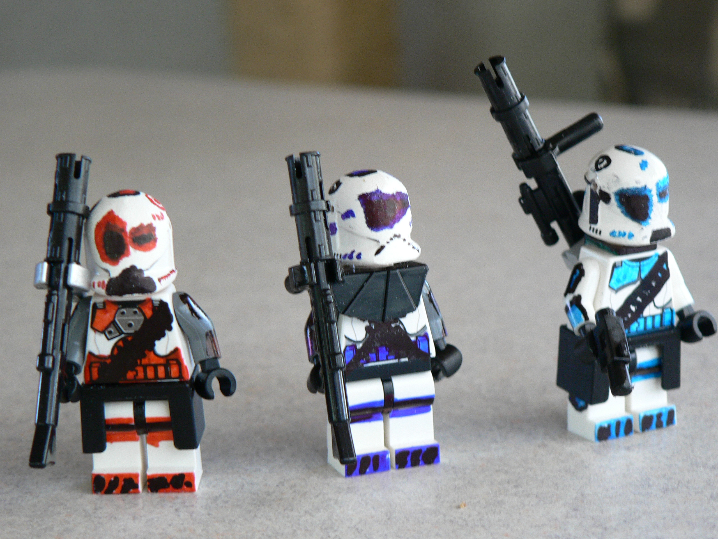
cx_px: 359
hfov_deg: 20.2
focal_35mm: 97
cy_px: 270
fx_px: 2012
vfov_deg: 15.2
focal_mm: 16.2
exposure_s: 1/25
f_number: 3.2
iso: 150
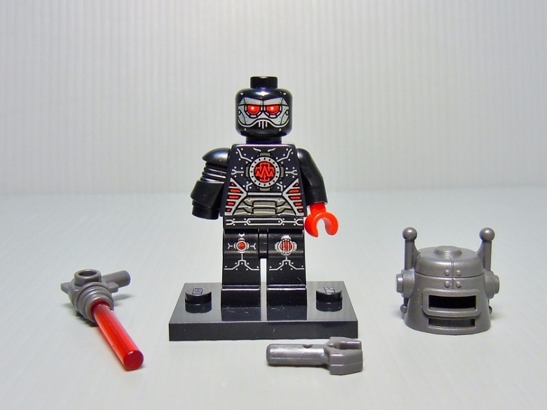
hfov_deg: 60.0
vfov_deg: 46.8
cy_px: 205
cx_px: 274
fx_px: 474
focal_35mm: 30
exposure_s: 1/13
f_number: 3.5
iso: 100
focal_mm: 5.4
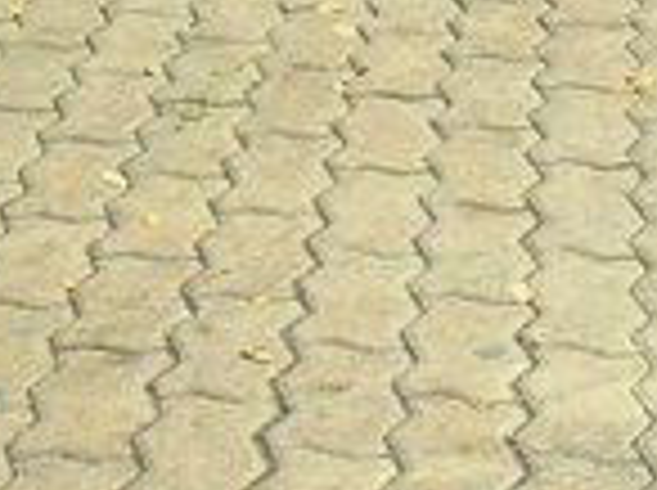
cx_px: 1017
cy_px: -364
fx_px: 2994
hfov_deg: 11.9
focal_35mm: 158
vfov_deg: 9.0
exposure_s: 1/60
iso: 100
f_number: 2.8
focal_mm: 6
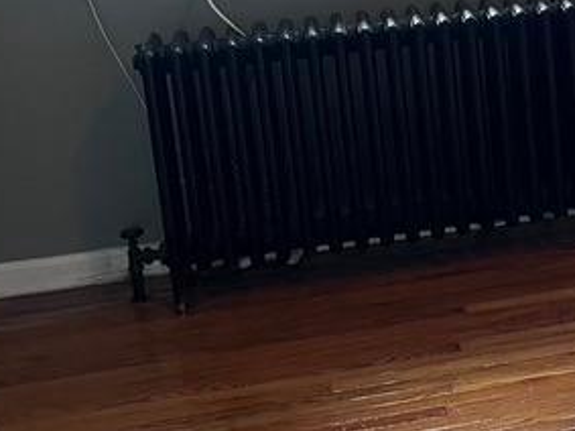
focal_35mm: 94
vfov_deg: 15.5
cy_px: 10
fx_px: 1561
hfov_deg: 19.5
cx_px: 719
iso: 125
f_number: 1.6
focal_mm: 5.1
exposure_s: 1/60
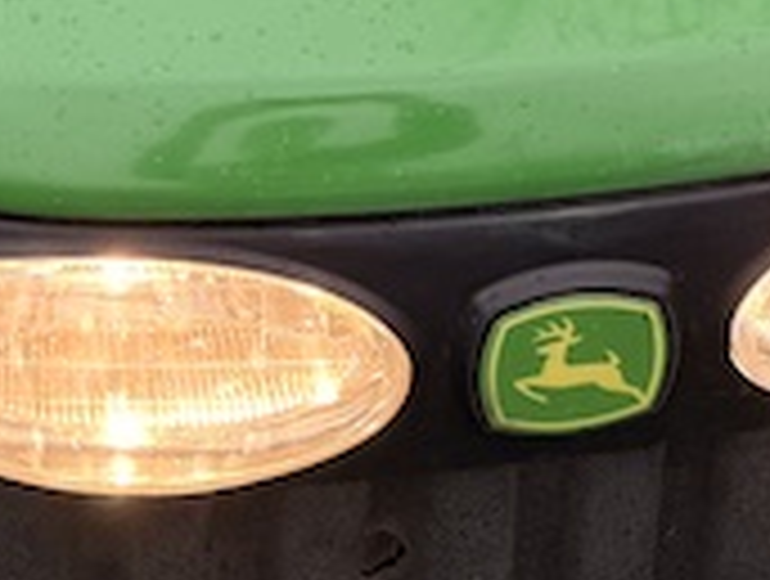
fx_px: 2497
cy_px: -468
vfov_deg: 12.2
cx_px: 360
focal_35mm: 112
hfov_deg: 17.5
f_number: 1.78
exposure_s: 1/178
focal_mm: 6.76
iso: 64
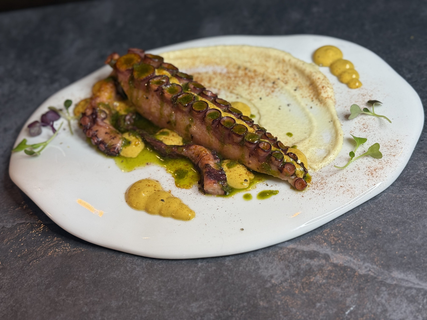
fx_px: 592
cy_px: 160
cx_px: 214
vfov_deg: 30.3
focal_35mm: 48
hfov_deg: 39.7
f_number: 1.78
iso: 100
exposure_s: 1/100
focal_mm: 6.76
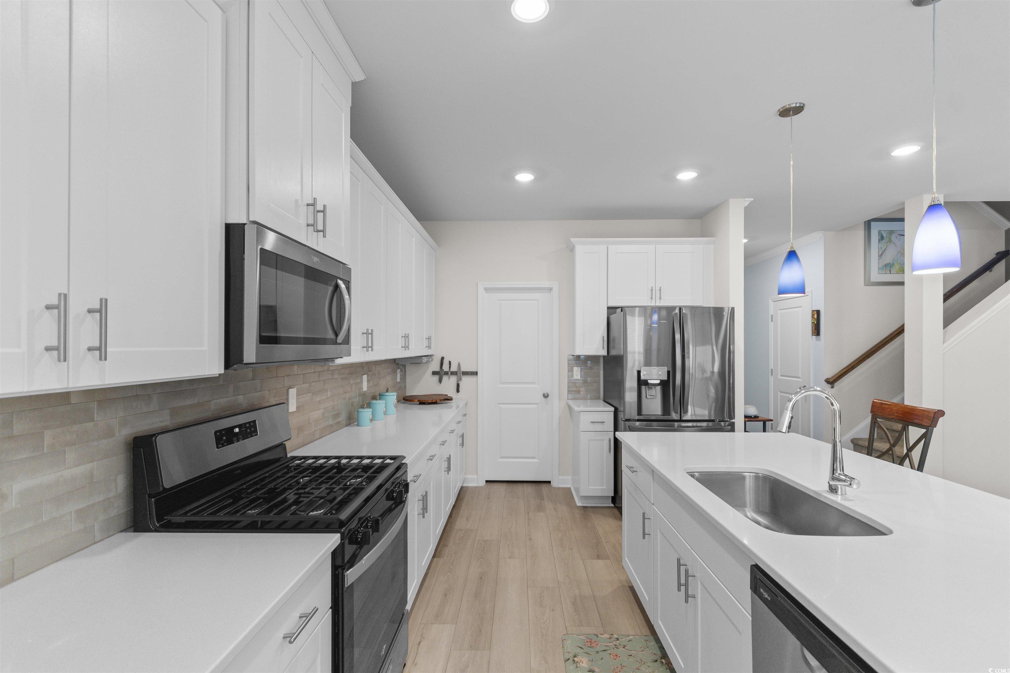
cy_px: 336
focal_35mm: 15
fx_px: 421
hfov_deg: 100.4
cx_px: 505
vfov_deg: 77.3
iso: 100
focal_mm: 10
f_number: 4.5
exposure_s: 1.3
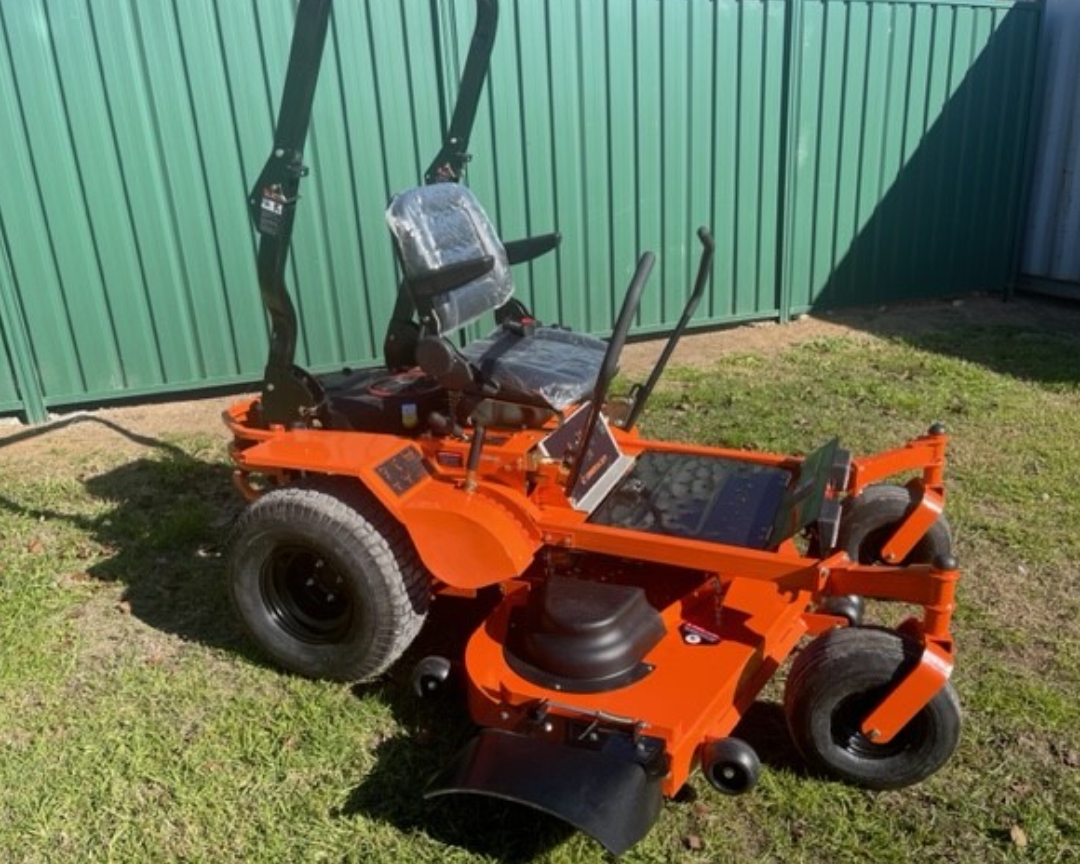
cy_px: 419
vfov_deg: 51.5
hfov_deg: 62.2
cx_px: 542
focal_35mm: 28
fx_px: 895
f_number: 1.6
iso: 32
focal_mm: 5.1
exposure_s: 1/1739
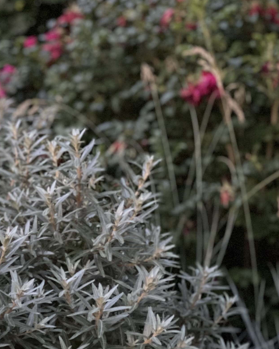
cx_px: -6
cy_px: 244
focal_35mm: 131
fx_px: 1352
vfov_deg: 14.7
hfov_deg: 11.6
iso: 640
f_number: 2
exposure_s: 1/15
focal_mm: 6
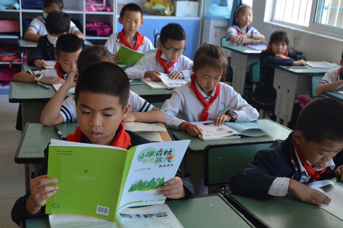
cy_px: 114
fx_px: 456
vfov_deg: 28.0
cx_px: 172
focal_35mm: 48
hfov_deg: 41.2
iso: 1600
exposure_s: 1/125
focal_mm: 32
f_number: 5.6
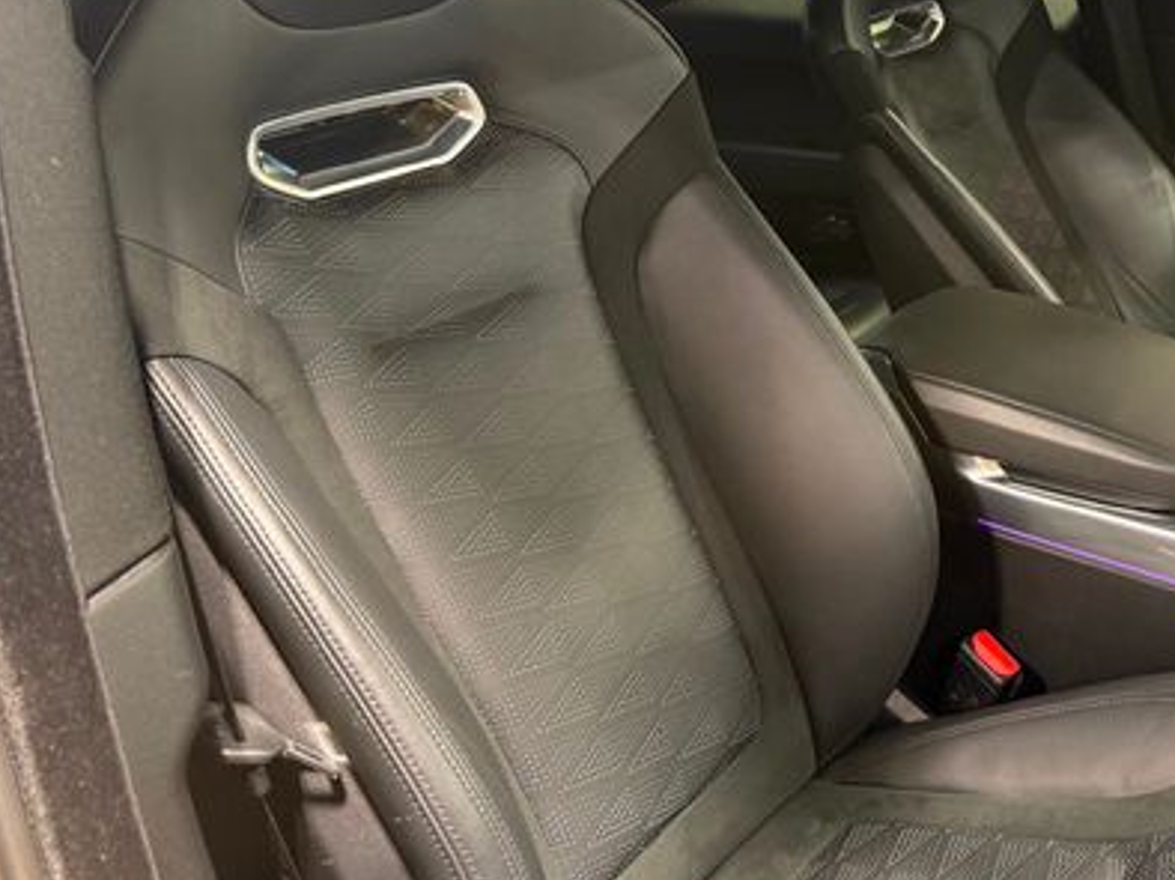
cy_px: 197
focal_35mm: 39
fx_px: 1323
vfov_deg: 35.8
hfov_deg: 45.6
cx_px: 930
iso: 250
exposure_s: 1/60
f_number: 1.78
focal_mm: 6.76
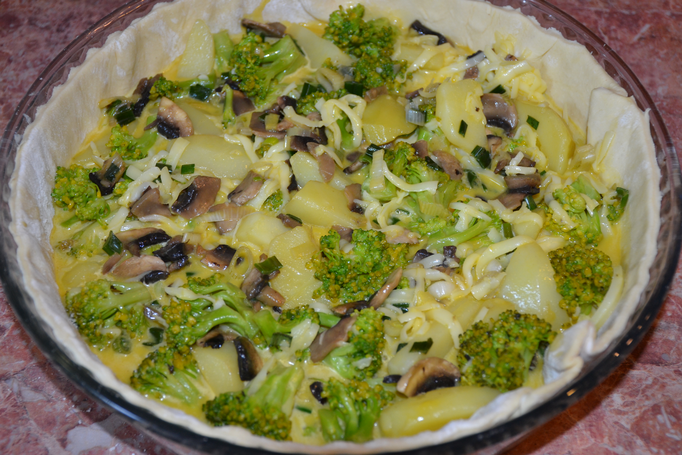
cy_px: 228
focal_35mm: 57
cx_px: 341
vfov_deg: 23.8
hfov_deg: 35.1
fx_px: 1080
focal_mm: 38
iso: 450
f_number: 4.2
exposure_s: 1/60
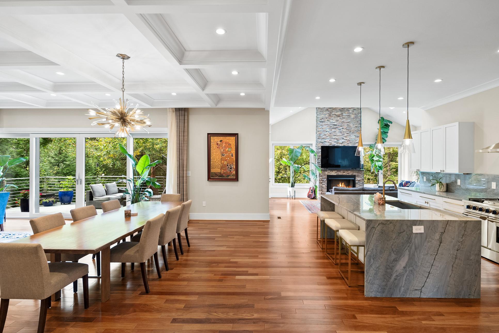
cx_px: 260
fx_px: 236
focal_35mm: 17
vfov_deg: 70.5
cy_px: 165
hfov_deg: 93.2
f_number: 4
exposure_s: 1/25
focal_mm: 16
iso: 800
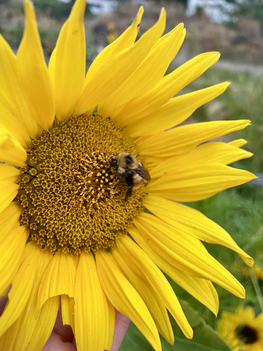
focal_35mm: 26
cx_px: 132
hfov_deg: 53.1
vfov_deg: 67.3
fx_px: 263
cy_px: 176
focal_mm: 4.2
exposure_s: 1/60
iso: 160
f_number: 1.6
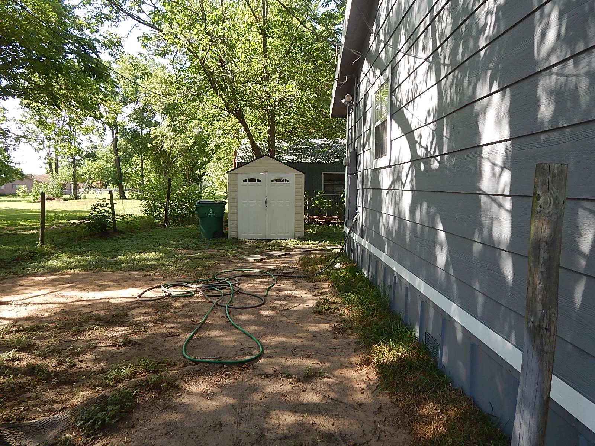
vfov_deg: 58.9
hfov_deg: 73.9
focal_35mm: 23
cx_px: 298
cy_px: 223
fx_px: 395
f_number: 3
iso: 125
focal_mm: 4
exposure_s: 1/250
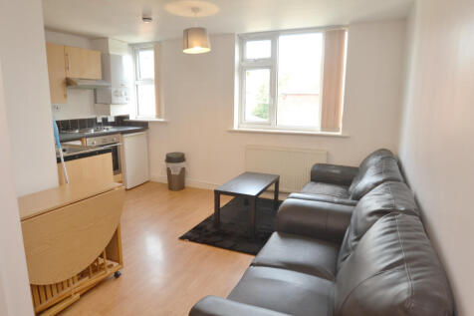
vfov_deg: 56.1
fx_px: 296
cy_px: 158
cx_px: 237
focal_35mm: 22
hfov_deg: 77.3
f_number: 4.5
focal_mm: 15
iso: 400
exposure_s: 1/80
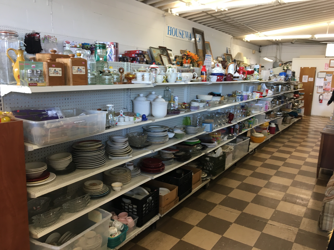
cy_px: 125
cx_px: 167
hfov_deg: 61.7
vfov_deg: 48.2
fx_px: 280
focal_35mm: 29
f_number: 2.2
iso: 64
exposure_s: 1/30
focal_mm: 4.15
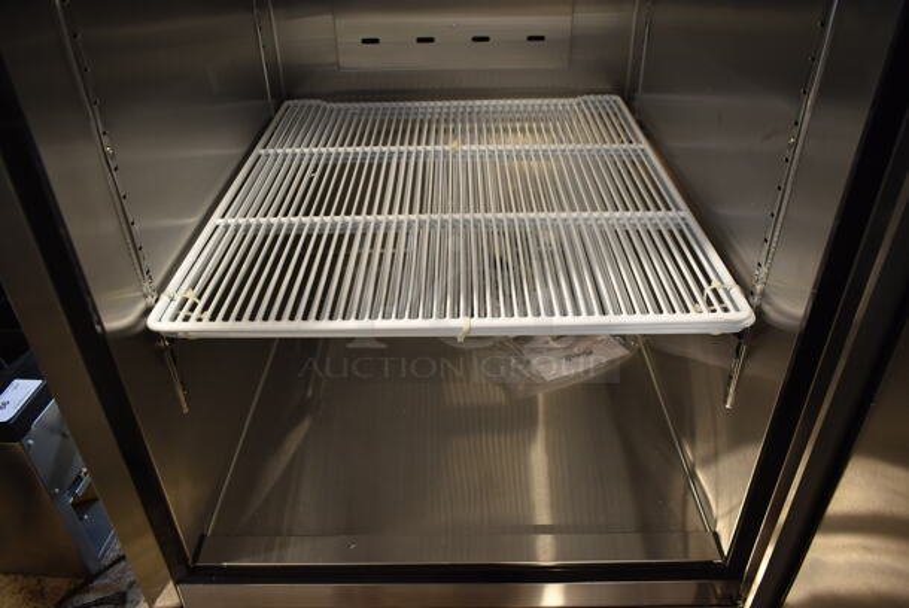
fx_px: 682
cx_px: 454
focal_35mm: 27
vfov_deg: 48.0
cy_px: 304
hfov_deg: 67.3
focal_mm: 18
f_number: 3.5
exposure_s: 1/30
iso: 640
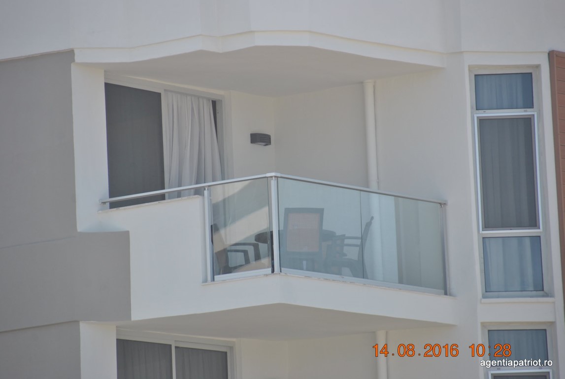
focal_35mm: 300
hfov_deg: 6.9
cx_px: 282
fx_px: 4714
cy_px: 190
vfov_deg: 4.6
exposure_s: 1/500
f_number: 5.6
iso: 200
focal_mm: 200
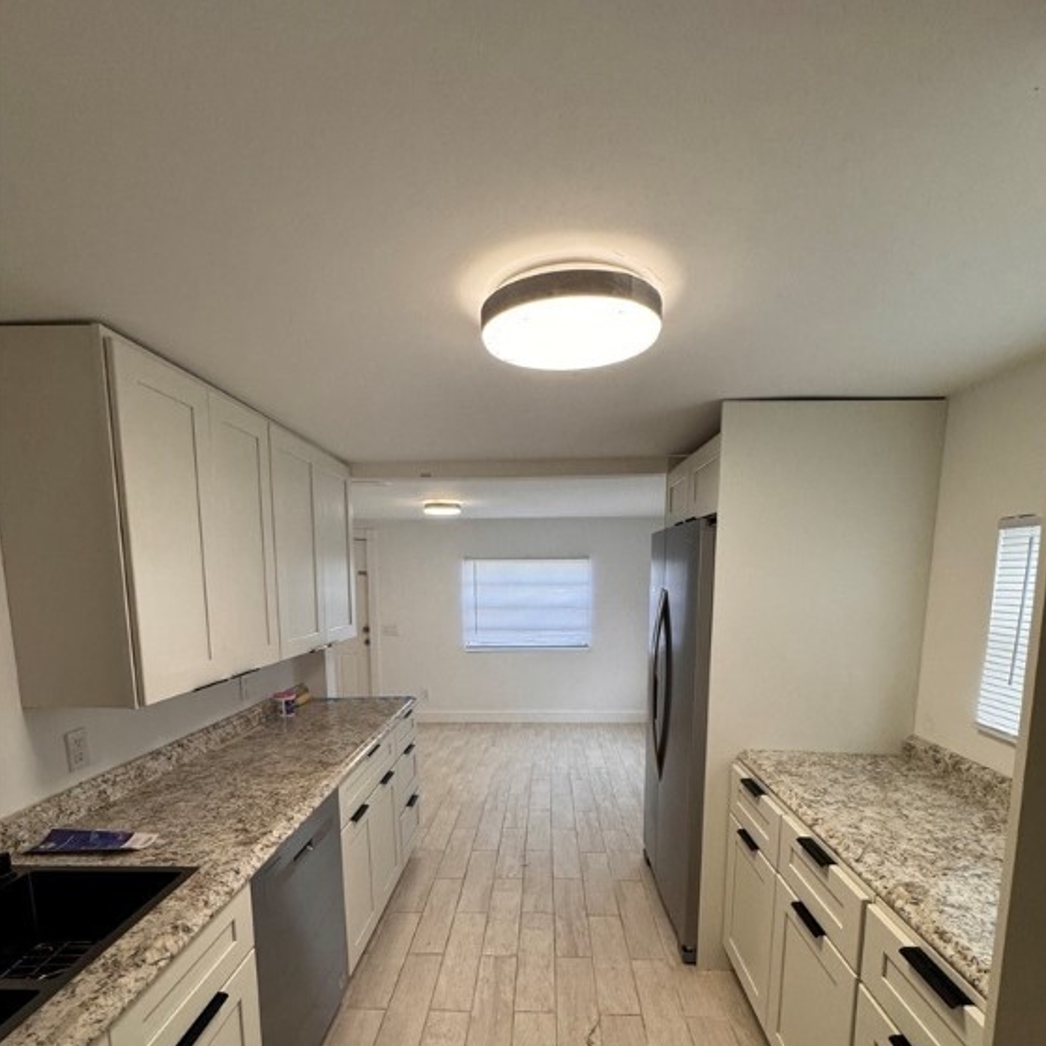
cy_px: 657
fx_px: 581
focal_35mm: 17
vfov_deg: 82.3
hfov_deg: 84.0
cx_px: 531
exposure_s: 1/120
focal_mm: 2.22
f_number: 2.2
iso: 250
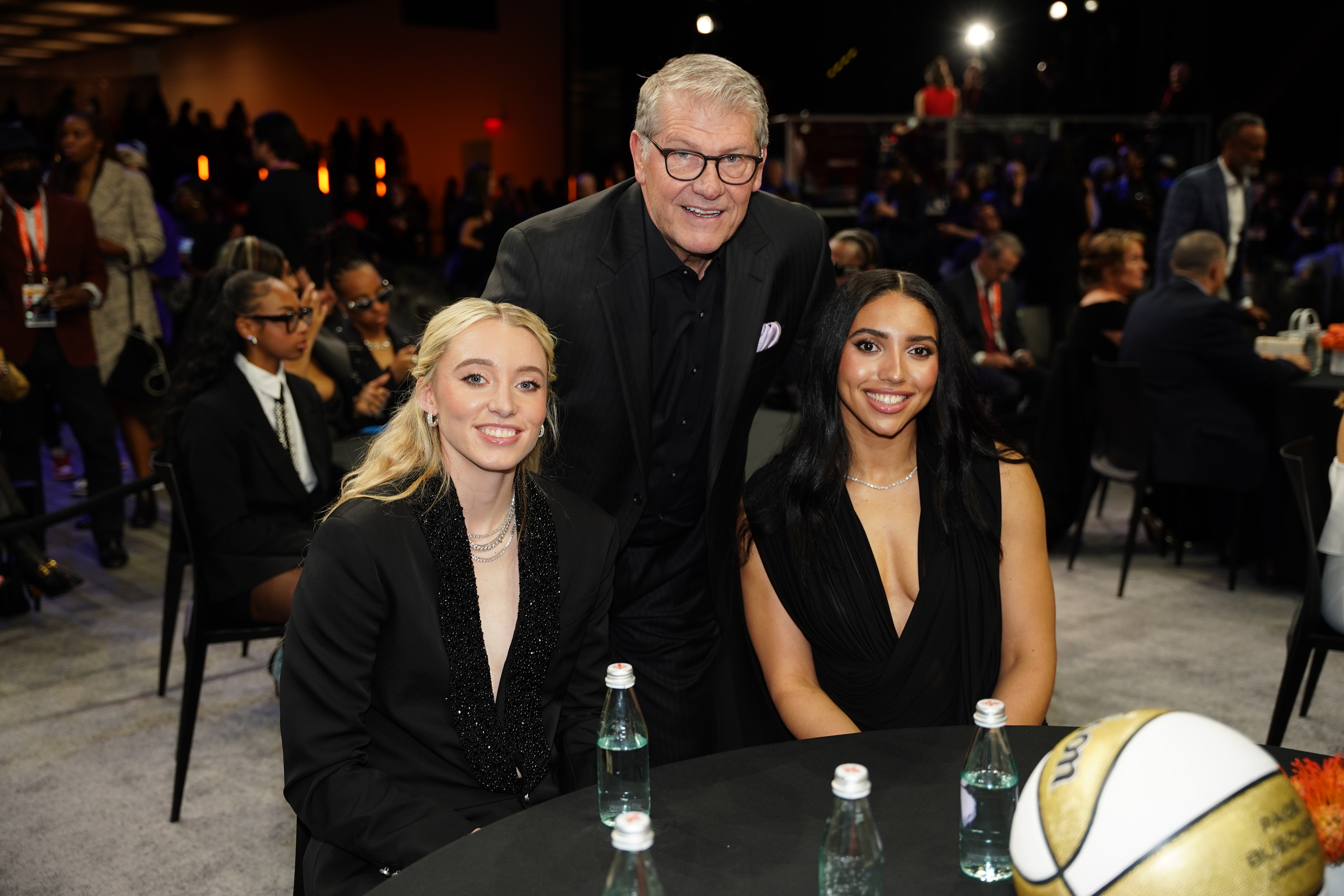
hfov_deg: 49.6
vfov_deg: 34.2
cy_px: 448
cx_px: 672
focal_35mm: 39
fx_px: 1456
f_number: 3.2
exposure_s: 1/200
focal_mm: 39
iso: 640
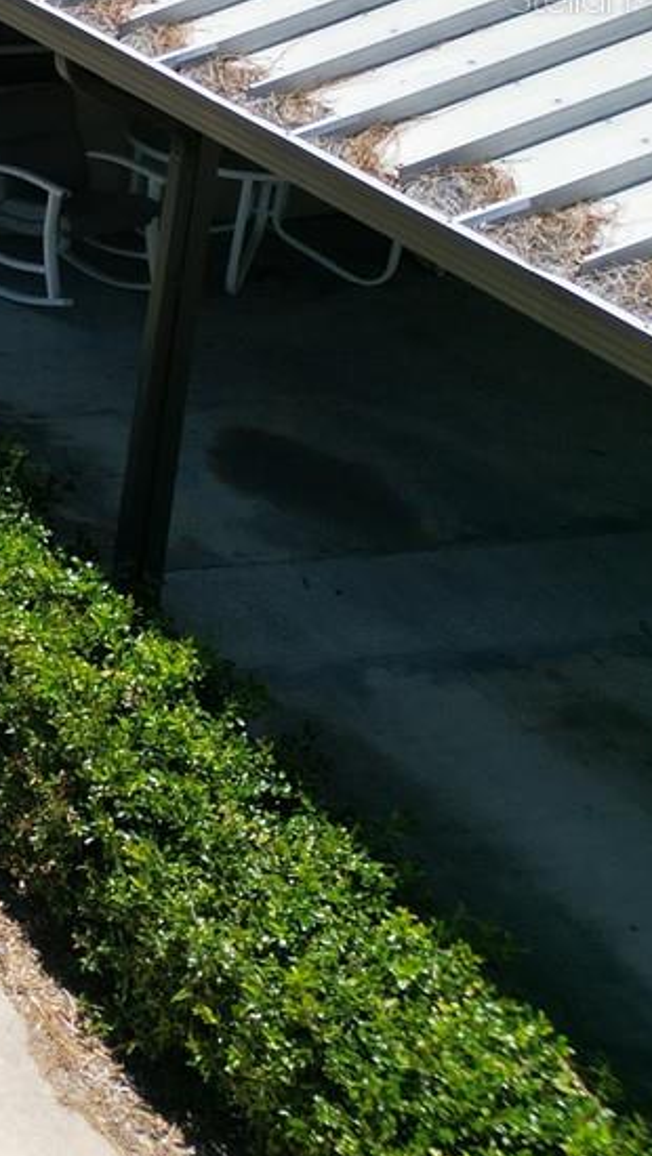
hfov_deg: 12.2
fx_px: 2332
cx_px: -976
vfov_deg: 26.4
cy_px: -4
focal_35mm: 76
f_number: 1.7
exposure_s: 1/3200
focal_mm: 6.72
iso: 130
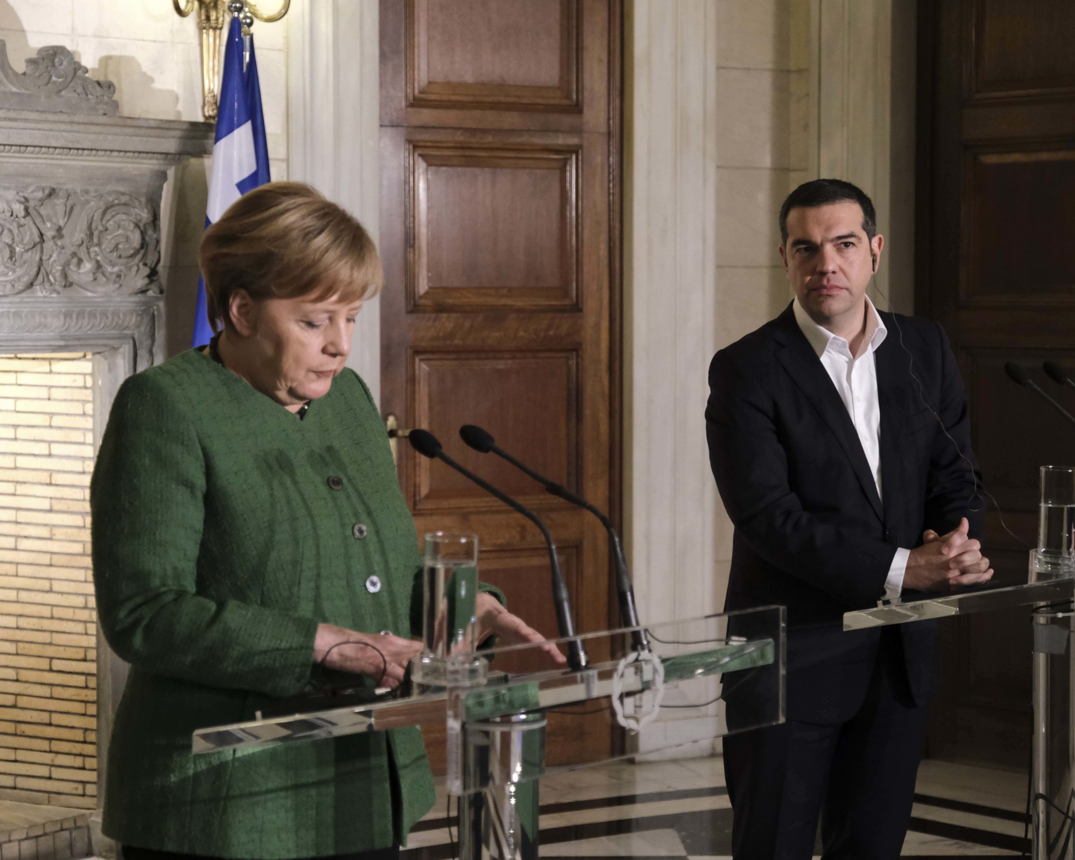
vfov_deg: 23.1
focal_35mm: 66
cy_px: 426
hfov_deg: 28.7
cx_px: 479
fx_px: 2100
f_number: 2.8
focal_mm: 38.8
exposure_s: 1/250
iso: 3200
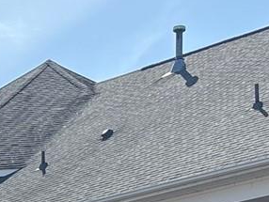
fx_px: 1447
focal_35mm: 186
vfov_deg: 7.7
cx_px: -134
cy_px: 403
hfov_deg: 10.3
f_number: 1.6
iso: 50
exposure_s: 1/4082
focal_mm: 5.96
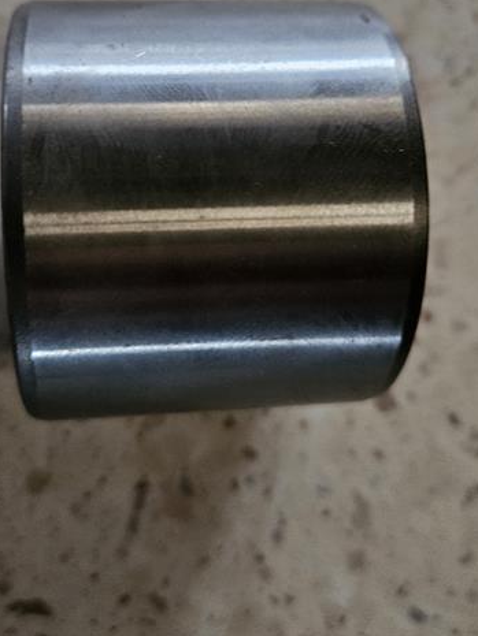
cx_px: 211
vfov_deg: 48.2
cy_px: 212
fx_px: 699
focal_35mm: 38
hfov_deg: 37.7
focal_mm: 5.4
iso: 640
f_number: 1.8
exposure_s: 1/25
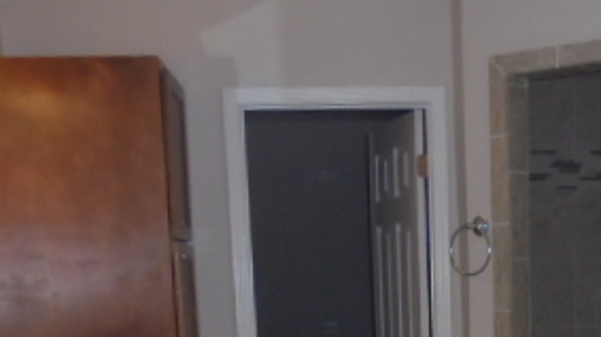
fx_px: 1020
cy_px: 479
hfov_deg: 31.8
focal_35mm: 64
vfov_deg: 17.3
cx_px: 495
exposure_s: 1/100
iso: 200
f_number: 3.5
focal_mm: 4.6
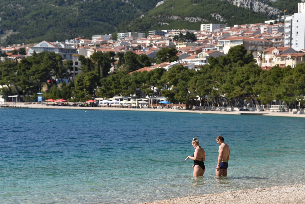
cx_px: 152
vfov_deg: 10.2
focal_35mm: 135
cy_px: 102
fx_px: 1144
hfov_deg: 15.2
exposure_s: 1/1000
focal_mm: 135
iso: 100
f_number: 5
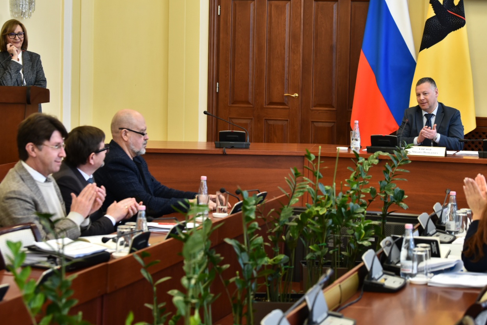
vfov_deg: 15.3
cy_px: 128
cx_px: 279
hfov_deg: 22.9
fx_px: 1204
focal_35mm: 89
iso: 800
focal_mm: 70
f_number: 4.5
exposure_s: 1/100
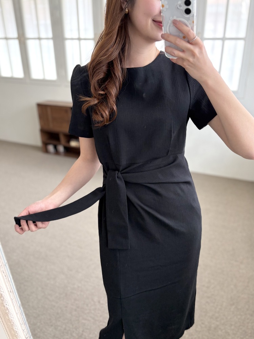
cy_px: 170
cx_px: 127
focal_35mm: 26
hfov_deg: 53.1
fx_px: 254
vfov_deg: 67.3
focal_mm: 5.96
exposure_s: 1/72
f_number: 1.6
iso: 125
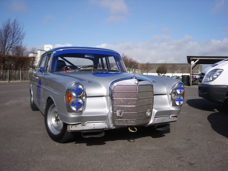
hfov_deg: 52.6
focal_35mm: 35
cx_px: 114
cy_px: 86
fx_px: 231
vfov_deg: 40.7
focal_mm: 5.8
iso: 80
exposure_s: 1/800
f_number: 4.3
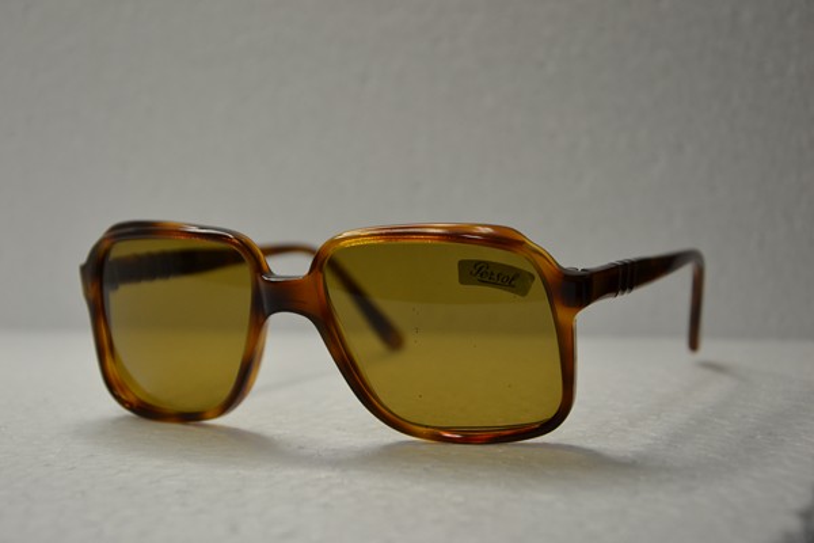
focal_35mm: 78
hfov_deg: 26.0
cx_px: 407
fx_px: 1764
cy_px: 272
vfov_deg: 17.5
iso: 400
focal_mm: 52
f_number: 5
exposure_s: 1/50
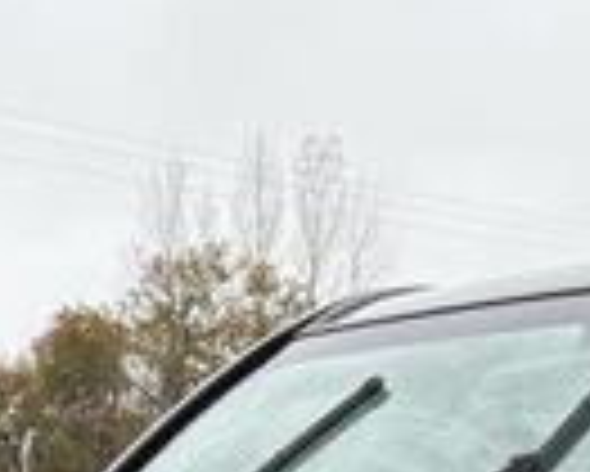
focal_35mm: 174
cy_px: 1344
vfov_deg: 7.9
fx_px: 3041
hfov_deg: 11.0
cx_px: 631
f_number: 1.6
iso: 32
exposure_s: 1/128
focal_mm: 5.96
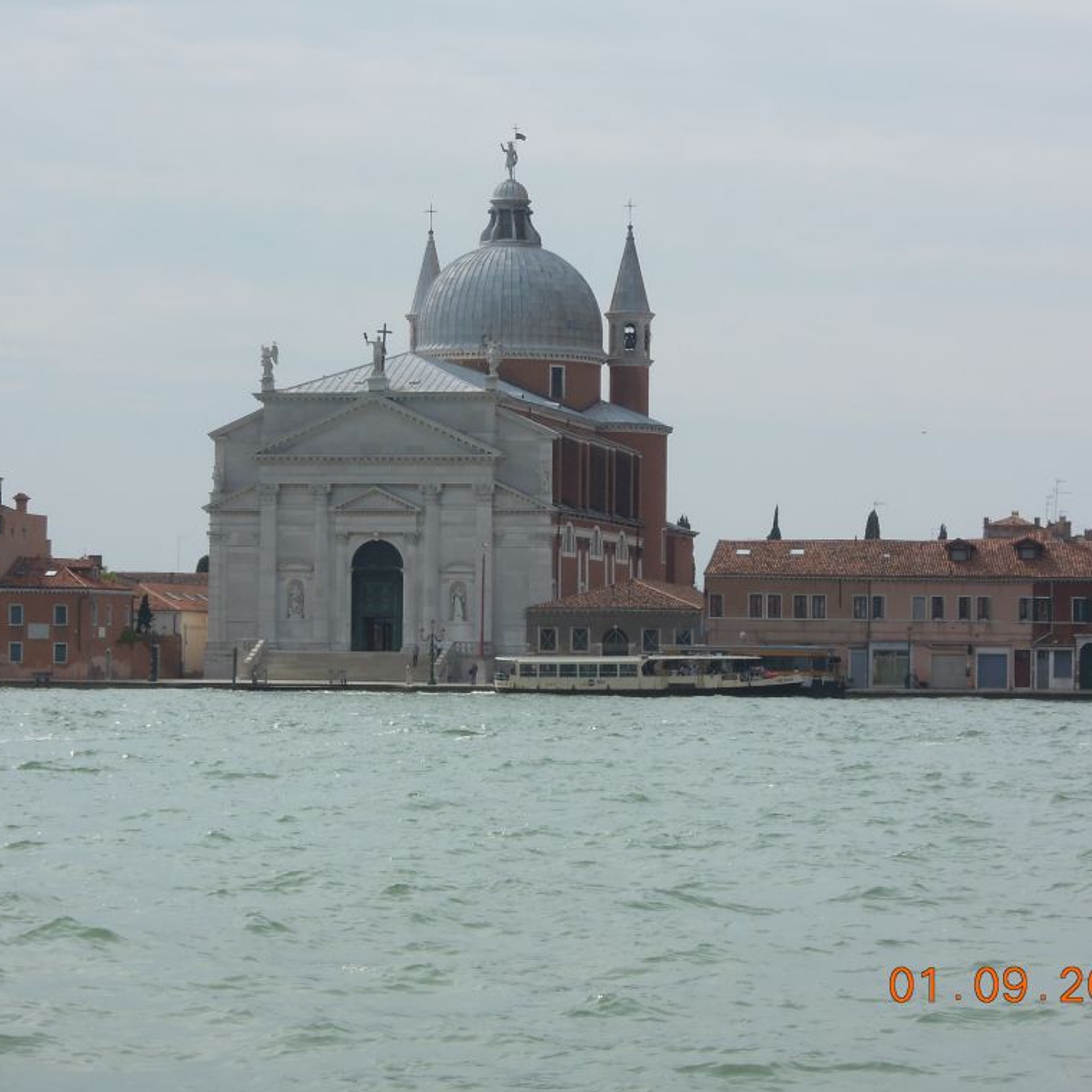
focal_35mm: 119
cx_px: 507
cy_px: 550
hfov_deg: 14.6
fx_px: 4247
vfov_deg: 14.7
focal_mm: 17.9
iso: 160
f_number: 6.2
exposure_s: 1/1000
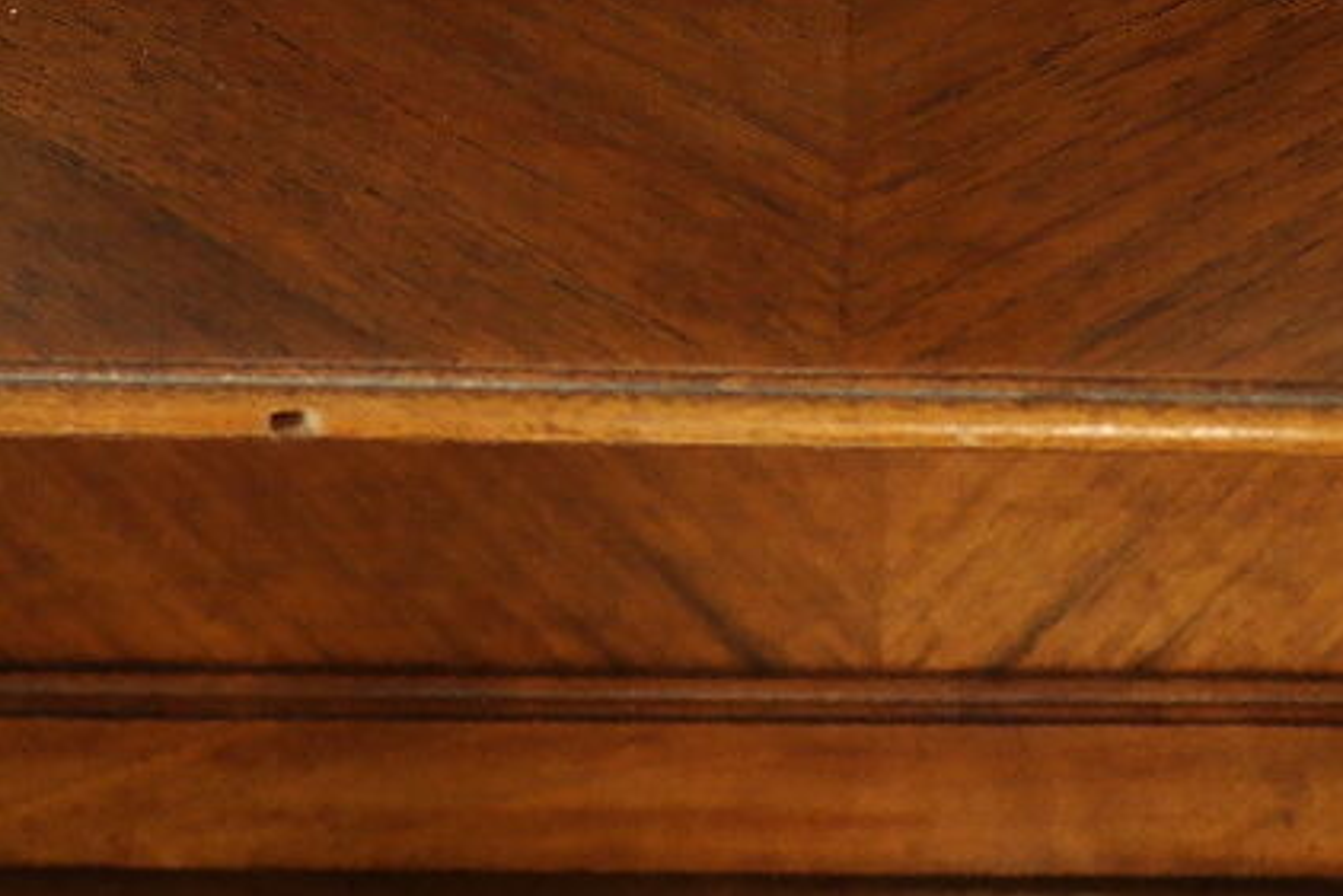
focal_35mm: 123
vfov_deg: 11.0
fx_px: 4590
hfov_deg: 16.6
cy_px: -64
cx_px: 813
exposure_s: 1/30
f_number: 6.3
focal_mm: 20
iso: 800
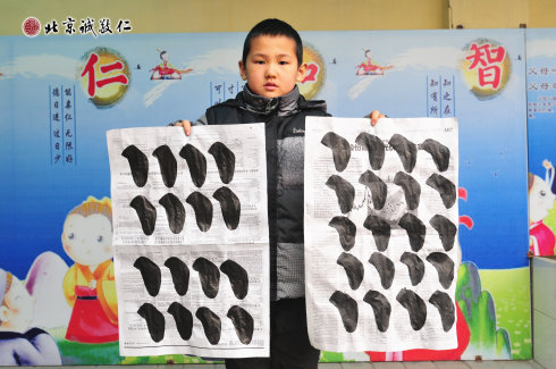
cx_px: 278
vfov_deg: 30.7
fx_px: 671
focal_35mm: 44
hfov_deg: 45.0
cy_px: 184
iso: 400
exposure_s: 1/100
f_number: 5
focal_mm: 29
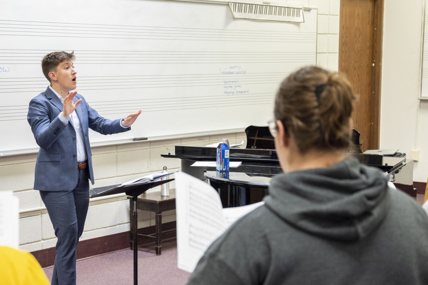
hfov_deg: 33.9
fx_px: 701
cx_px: 219
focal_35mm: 59
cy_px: 176
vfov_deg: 23.0
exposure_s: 1/200
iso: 4000
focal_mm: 41
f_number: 4
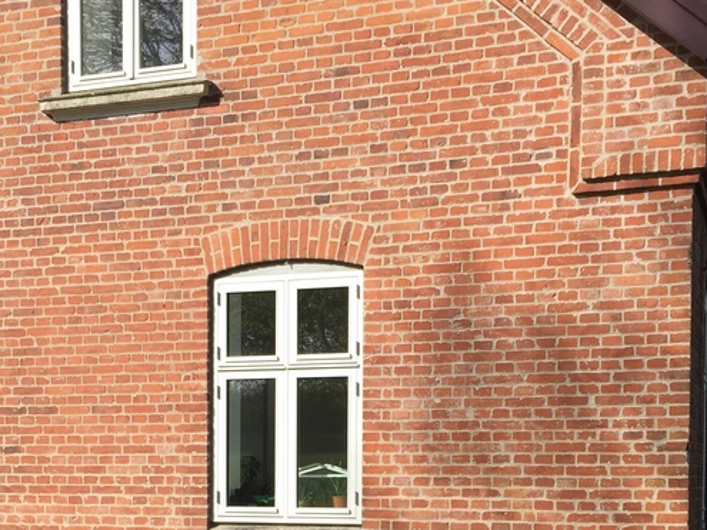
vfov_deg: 23.4
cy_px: 530
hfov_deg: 32.2
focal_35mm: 60
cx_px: 309
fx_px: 1225
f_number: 2.2
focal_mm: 4.15
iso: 32
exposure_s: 1/1236
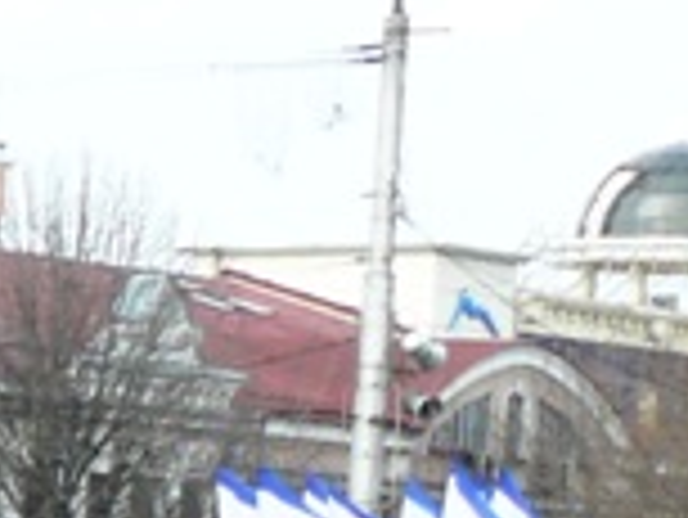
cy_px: 1369
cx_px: -1601
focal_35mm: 274
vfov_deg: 5.2
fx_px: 5450
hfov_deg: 6.4
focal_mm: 7.4
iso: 100
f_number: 5.6
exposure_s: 1/200
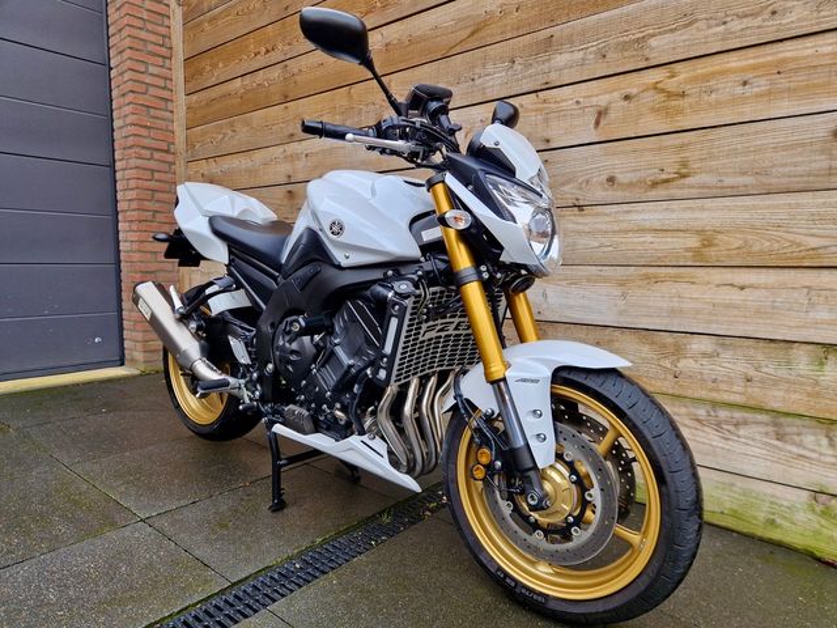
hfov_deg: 73.9
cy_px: 314
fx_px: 556
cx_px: 418
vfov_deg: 58.9
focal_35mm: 23
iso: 50
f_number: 1.8
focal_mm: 5.4
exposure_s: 1/180
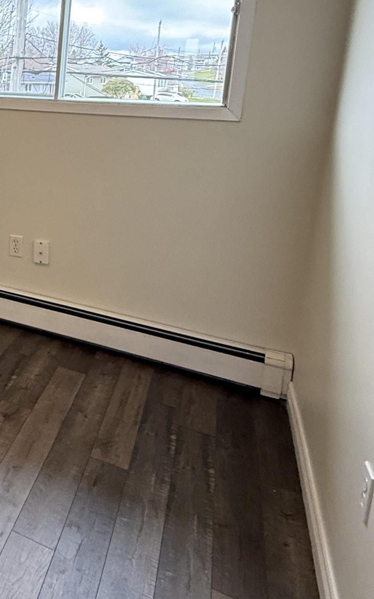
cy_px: 168
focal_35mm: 34
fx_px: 555
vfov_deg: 54.7
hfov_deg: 29.4
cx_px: -122
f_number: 2.2
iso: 320
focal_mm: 2.22
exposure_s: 1/120
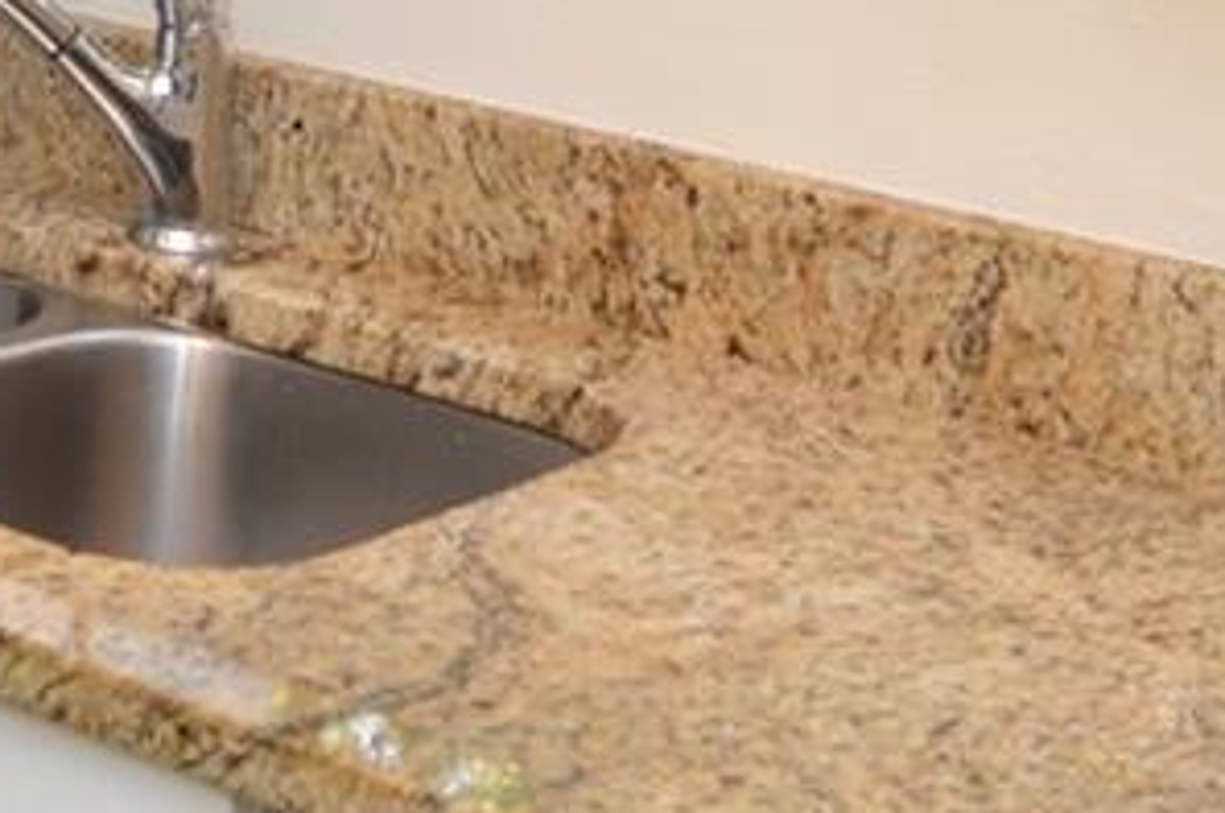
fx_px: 3295
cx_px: -124
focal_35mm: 97
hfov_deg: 20.1
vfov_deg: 13.9
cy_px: 76
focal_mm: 12
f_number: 4
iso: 500
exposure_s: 1/60
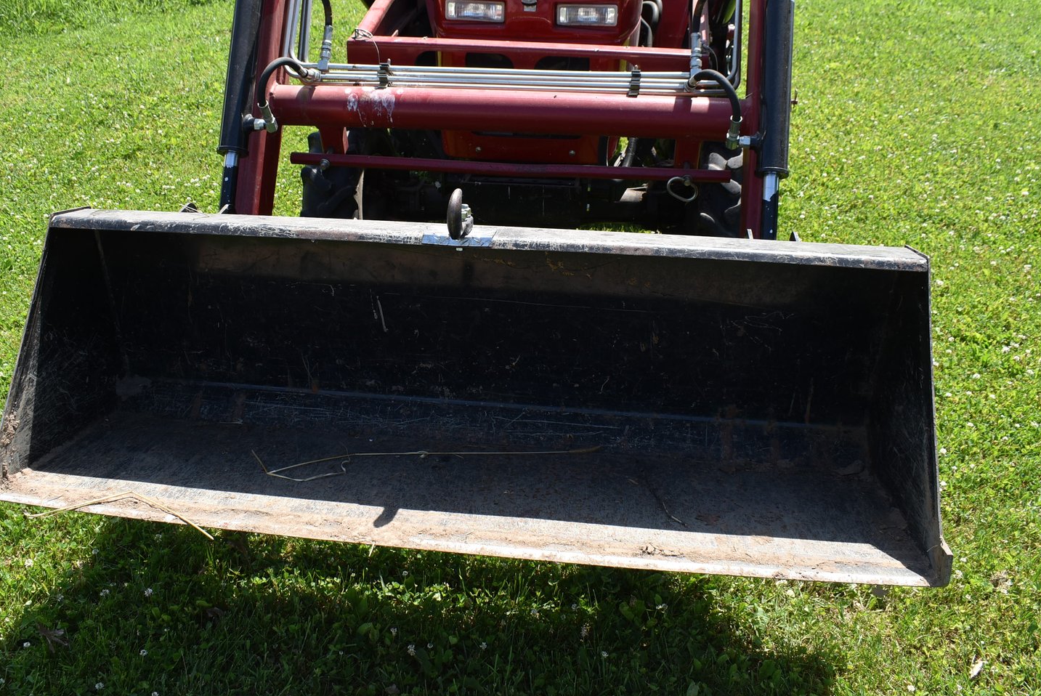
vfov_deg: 41.1
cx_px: 477
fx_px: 926
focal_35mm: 32
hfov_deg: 58.6
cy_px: 307
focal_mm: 18
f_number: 8
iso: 180
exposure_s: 1/250
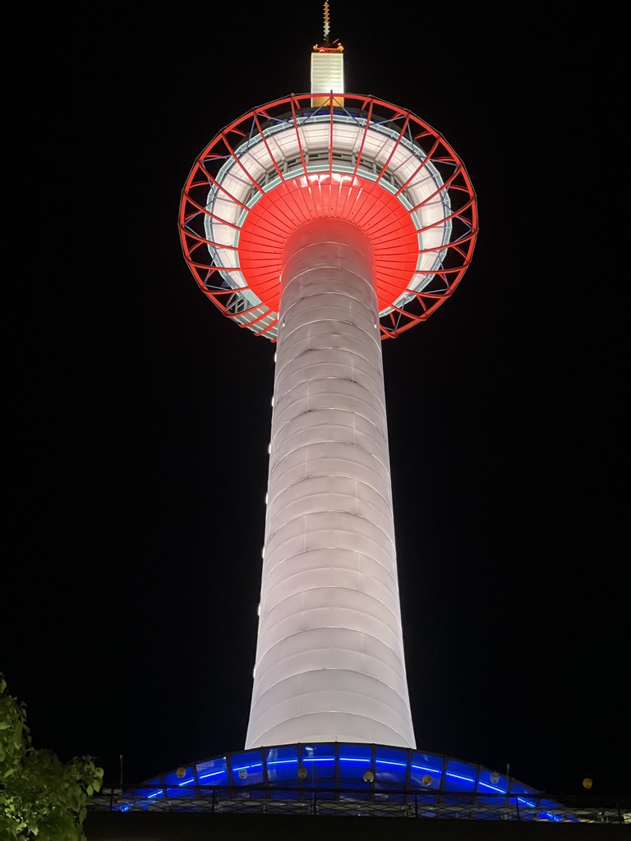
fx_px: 1871
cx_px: 316
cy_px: 420
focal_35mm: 77
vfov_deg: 25.3
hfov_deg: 19.1
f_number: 2.8
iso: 400
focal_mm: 9
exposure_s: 1/30
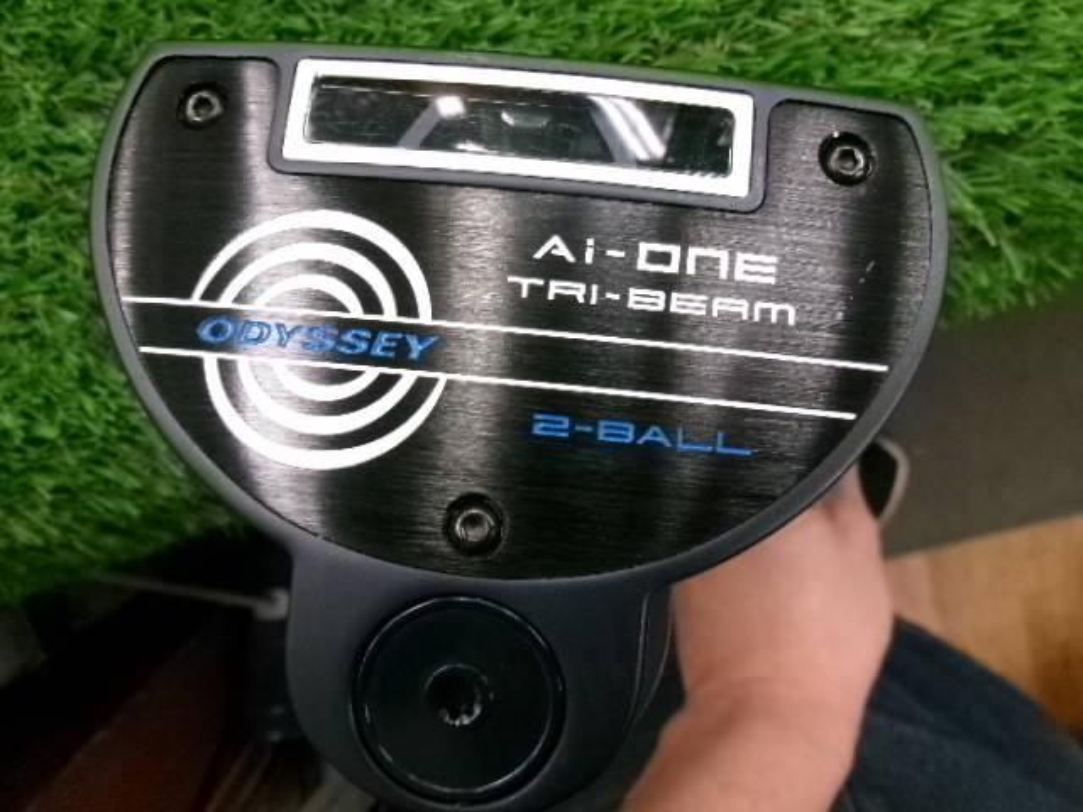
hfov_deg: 63.4
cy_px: 406
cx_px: 542
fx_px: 876
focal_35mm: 28
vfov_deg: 49.7
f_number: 3.9
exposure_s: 1/50
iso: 800
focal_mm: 5.1
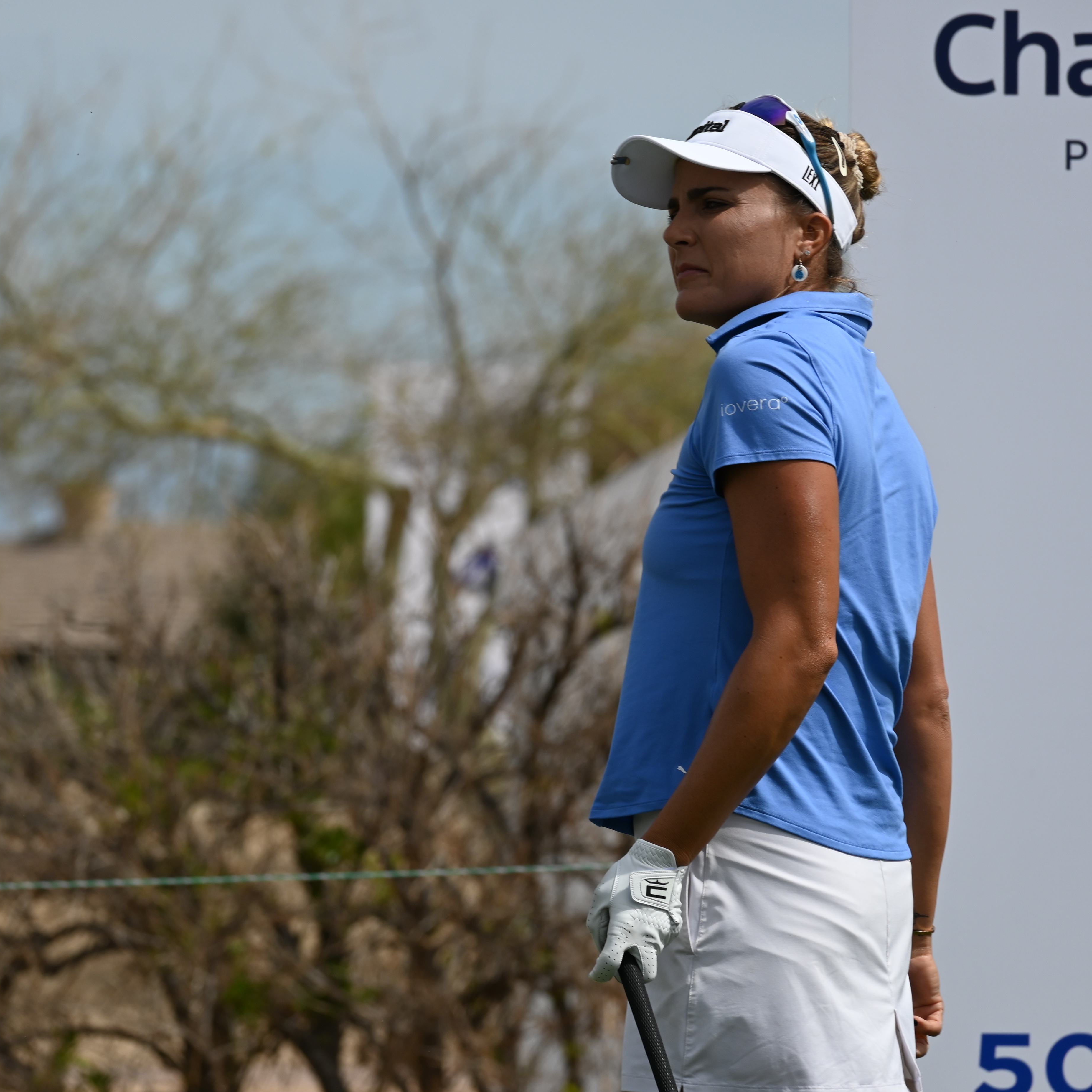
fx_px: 13669
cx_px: 496
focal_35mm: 383
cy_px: 547
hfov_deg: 4.6
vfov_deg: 4.6
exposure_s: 1/800
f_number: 7.1
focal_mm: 200
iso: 100
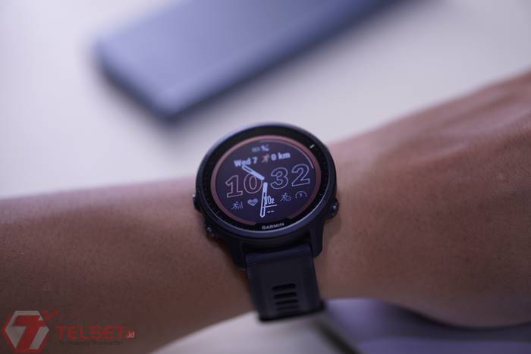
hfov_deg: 24.2
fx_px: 1239
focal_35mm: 84
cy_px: 177
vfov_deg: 16.3
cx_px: 266
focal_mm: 56
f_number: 1.4
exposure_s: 1/100
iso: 250
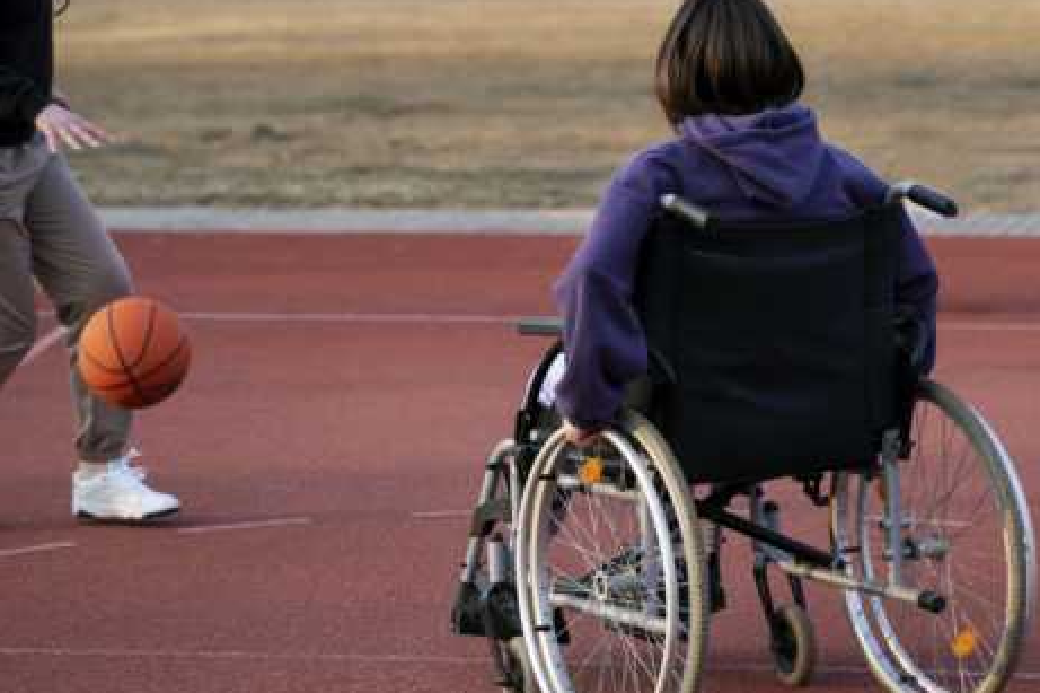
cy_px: 203
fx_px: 3610
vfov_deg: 10.9
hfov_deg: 16.3
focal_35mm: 125
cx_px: 720
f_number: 3.5
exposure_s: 1/640
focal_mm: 75
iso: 200
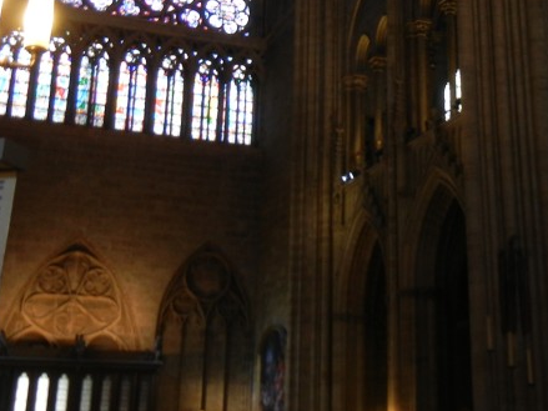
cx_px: 427
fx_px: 1108
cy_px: 16
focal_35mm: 70
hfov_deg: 27.3
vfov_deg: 20.4
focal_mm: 5.4
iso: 200
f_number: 3.5
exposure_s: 1/5.4
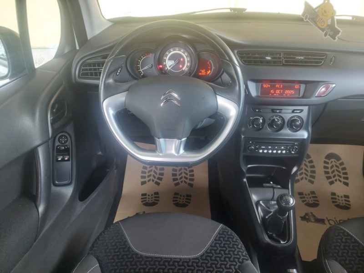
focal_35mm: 25
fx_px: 263
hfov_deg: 69.4
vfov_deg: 54.9
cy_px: 136
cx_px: 182
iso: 320
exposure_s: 1/50
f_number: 1.8
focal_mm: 5.23
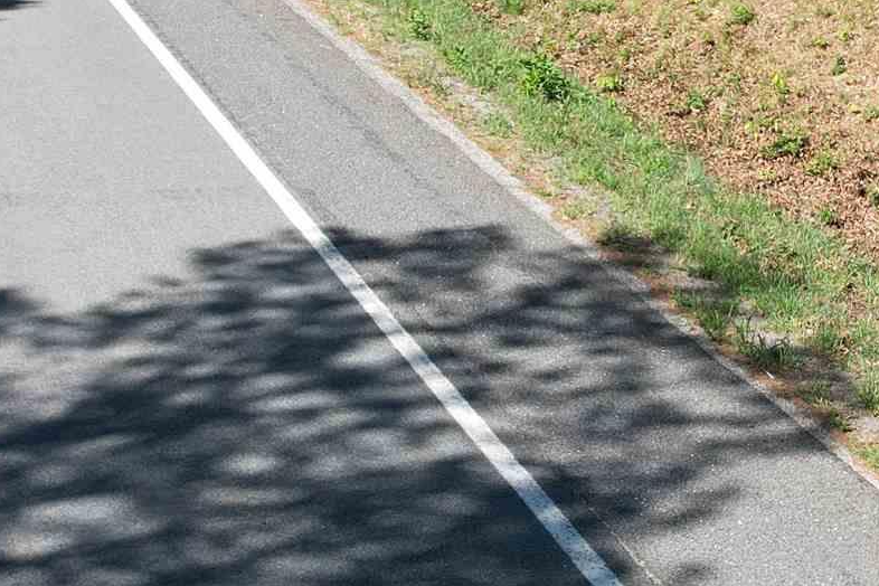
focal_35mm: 86
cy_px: 283
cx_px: 615
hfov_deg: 23.5
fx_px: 2100
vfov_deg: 15.9
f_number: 2.8
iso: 100
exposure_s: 1/1000
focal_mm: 8.38
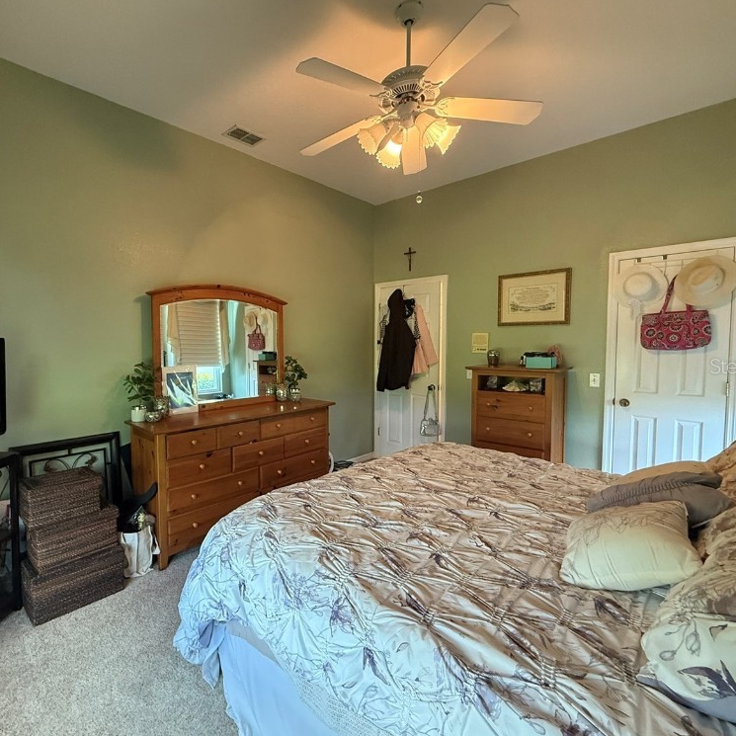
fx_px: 409
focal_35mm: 17
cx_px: 297
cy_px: 366
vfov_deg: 84.0
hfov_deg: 83.0
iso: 500
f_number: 2.2
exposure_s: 1/60
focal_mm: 2.22
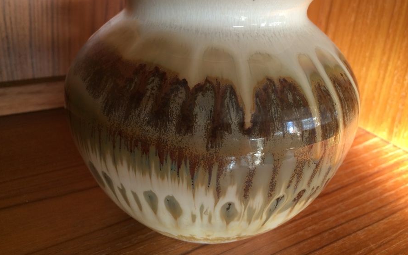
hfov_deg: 59.6
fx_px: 356
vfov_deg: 39.3
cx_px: 203
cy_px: 103
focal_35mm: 32
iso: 80
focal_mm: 4.12
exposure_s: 1/30
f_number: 2.2
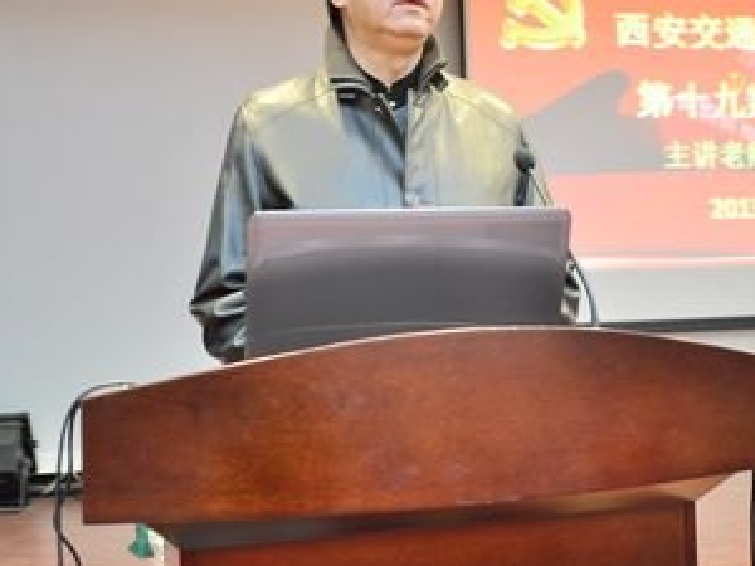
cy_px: 214
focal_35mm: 48
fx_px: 1047
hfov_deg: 39.6
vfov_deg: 30.1
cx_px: 420
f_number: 3.8
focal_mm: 20
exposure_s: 1/2
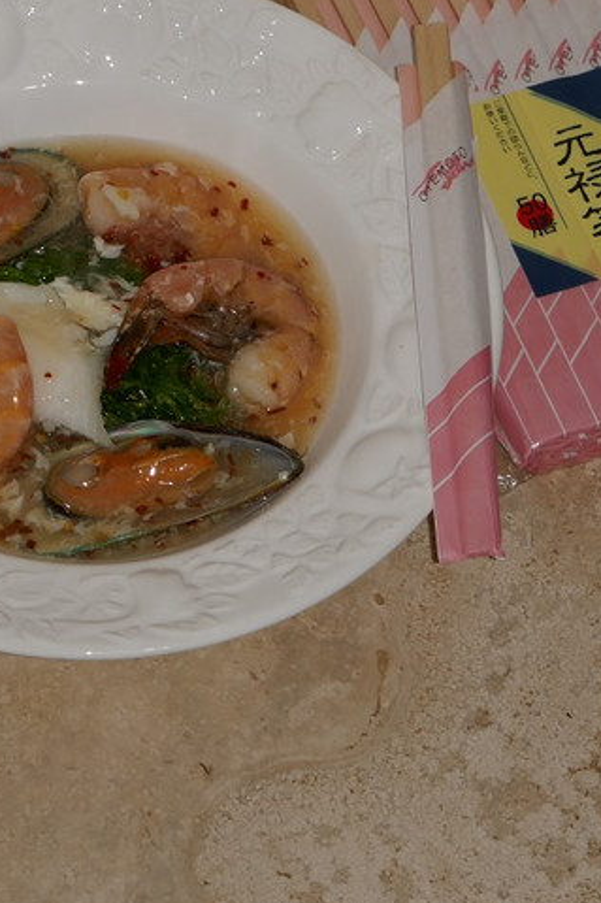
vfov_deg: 11.0
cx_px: 127
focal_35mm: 187
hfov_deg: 7.3
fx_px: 4686
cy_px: 177
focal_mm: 40.7
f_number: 5.4
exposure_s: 1/60
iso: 200
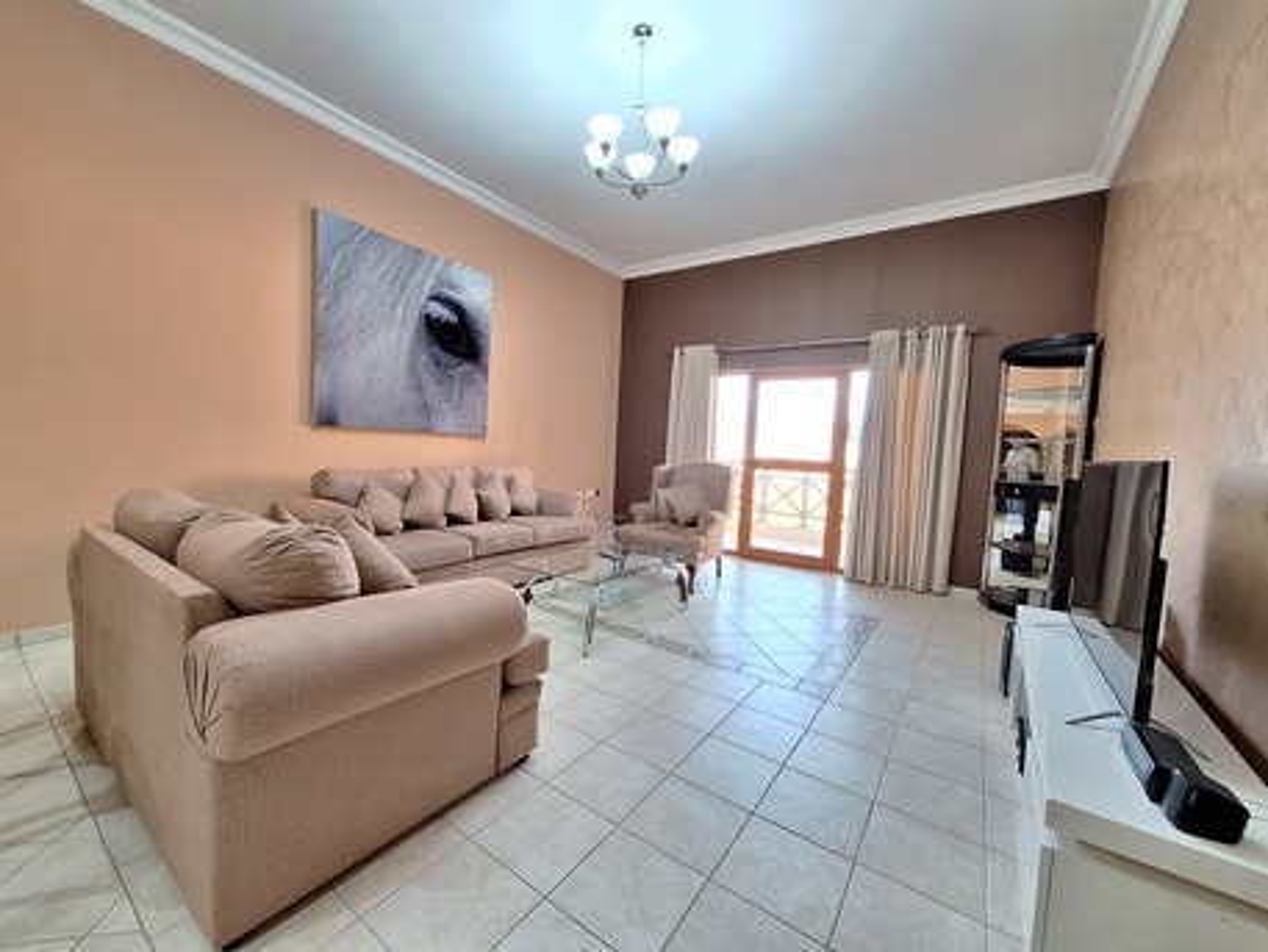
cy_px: 476
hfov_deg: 106.2
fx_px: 476
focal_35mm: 13
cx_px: 634
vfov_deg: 89.9
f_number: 2.2
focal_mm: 1.74
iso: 160
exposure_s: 1/25
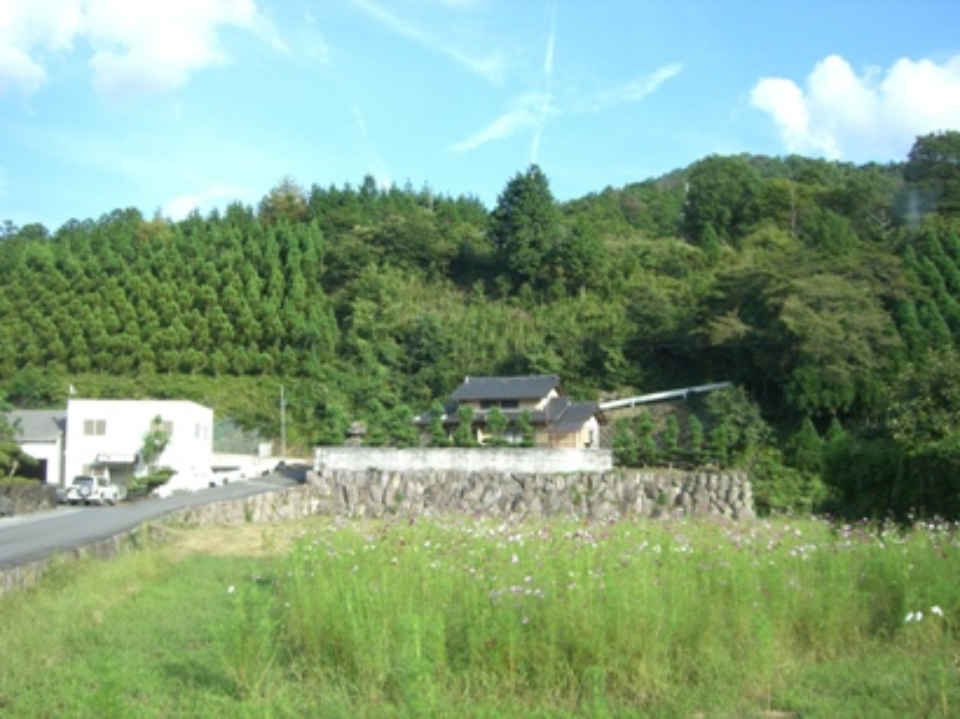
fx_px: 1053
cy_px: 360
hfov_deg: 49.0
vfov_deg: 37.7
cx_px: 480
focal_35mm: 38
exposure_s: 1/200
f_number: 4.3
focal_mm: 6.2
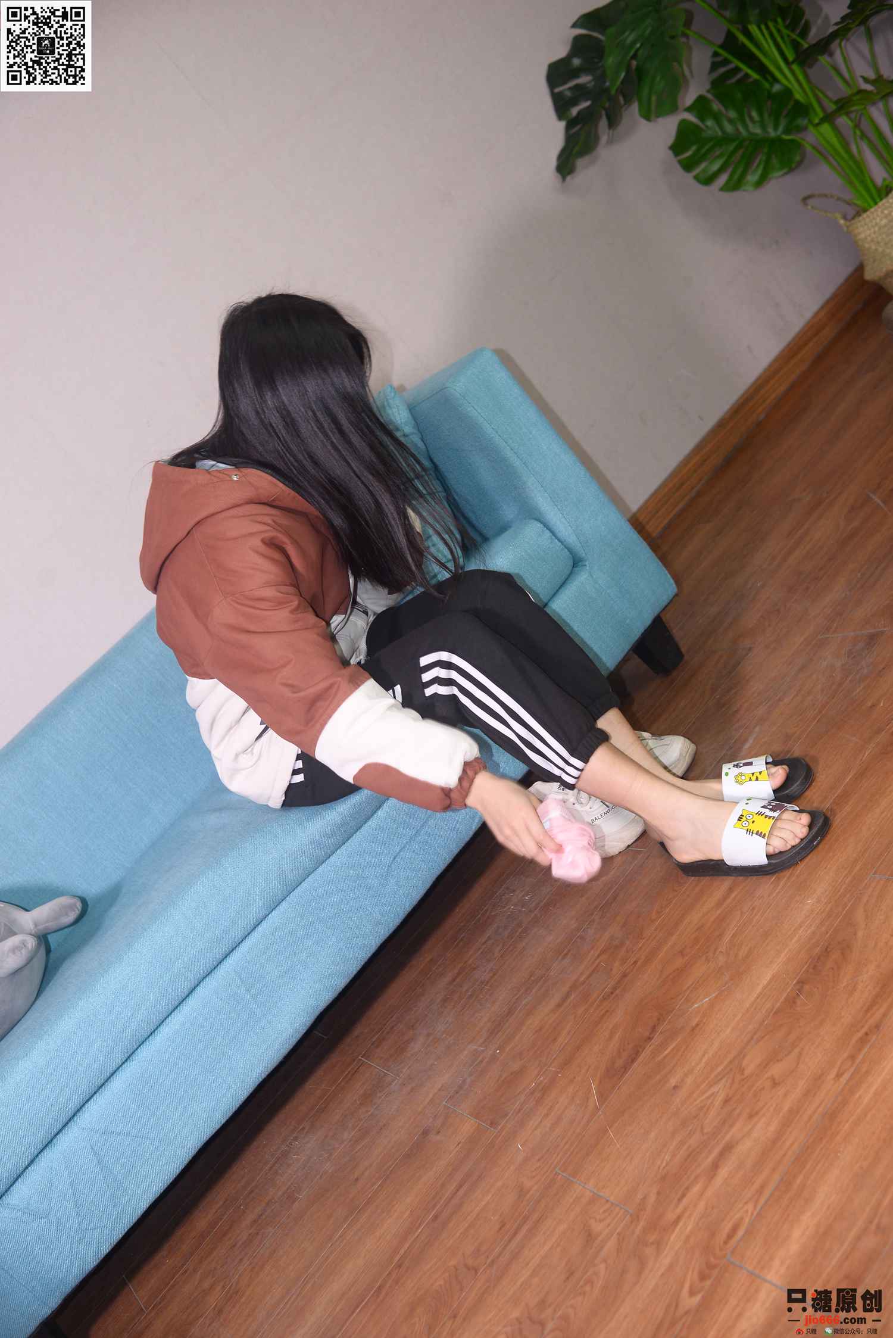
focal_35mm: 35
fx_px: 1301
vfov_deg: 54.4
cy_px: 669
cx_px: 446
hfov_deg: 37.9
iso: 500
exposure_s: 1/80
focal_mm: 35
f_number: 5.6
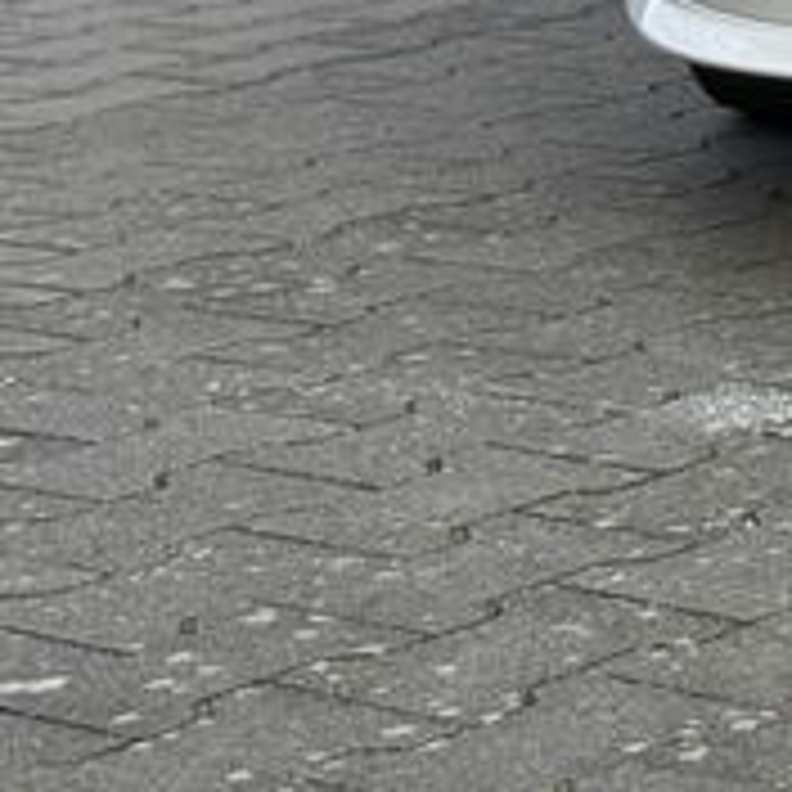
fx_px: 4789
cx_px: 1548
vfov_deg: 9.2
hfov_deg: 8.9
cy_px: -428
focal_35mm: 185
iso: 64
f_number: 1.78
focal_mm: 6.76
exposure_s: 1/1070
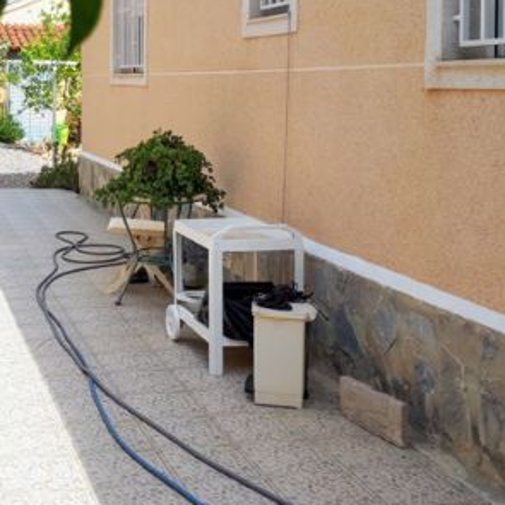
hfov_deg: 29.1
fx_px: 941
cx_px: 69
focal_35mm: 57
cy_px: 120
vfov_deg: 29.5
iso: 40
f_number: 1.9
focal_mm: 3.6
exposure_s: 1/674
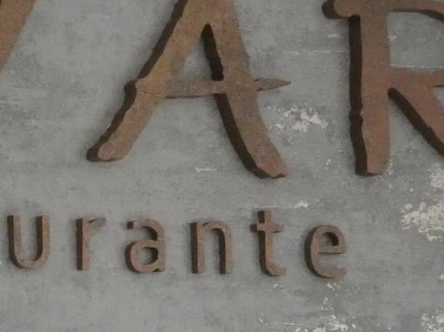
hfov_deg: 4.4
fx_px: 5691
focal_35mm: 444
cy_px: 382
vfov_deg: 3.3
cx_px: -142
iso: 1600
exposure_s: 1/50
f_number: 5.2
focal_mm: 22.9
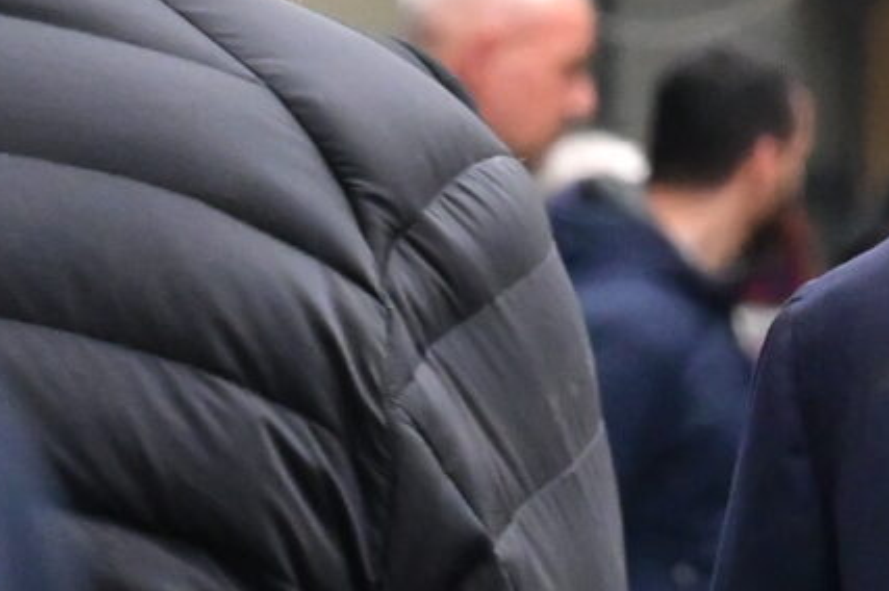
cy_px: 8
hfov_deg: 2.4
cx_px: 991
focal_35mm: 844
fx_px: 20825
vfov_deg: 1.6
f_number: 14
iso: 2500
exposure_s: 1/320
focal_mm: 200
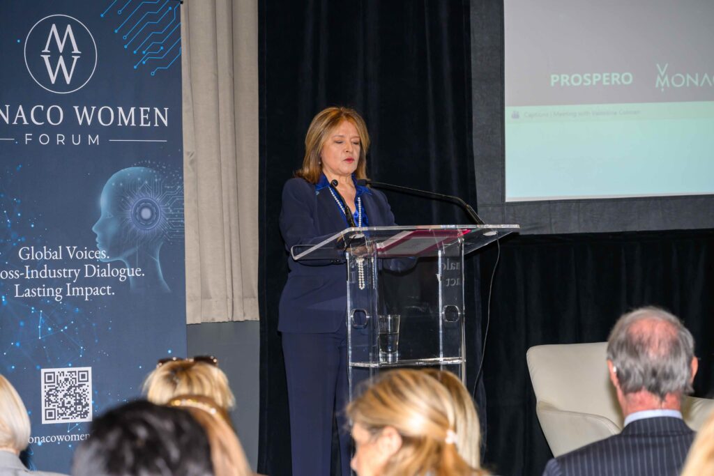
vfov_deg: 11.4
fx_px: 2380
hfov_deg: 17.1
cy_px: 238
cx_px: 357
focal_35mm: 120
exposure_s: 1/250
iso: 1600
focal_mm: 120
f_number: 5.6
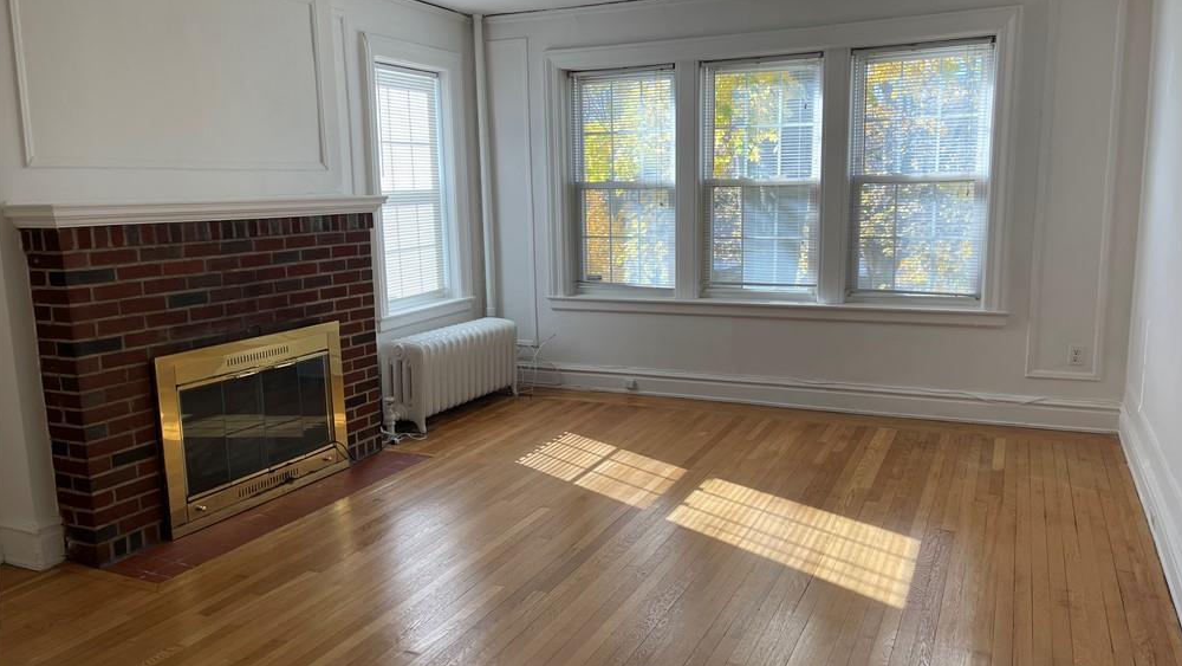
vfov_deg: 40.2
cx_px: 599
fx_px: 909
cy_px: 336
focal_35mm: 29
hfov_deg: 66.1
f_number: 1.6
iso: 32
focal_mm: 5.1
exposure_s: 1/181
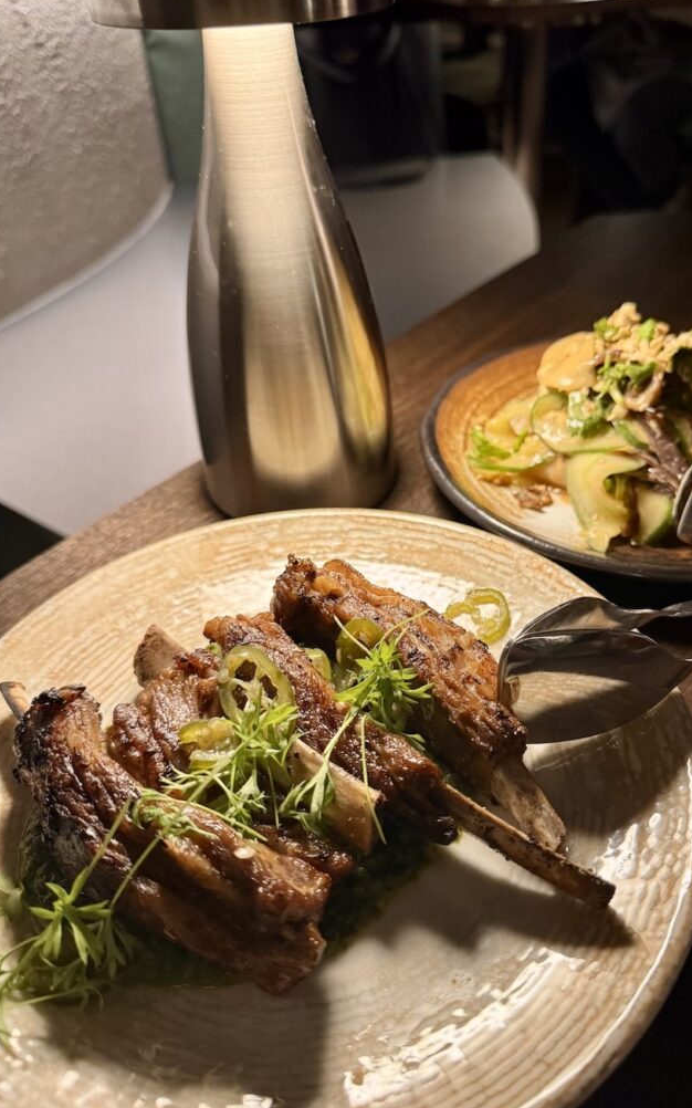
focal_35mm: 26
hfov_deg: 47.3
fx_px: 785
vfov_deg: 70.4
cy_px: 561
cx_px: 411
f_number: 1.78
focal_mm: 6.76
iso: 400
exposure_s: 1/59
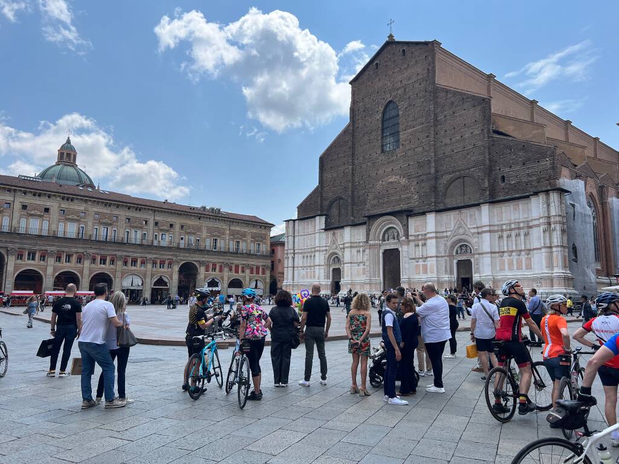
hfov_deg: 67.3
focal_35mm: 26
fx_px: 465
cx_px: 310
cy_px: 232
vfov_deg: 53.1
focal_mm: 5.7
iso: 50
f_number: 1.5
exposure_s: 1/5076
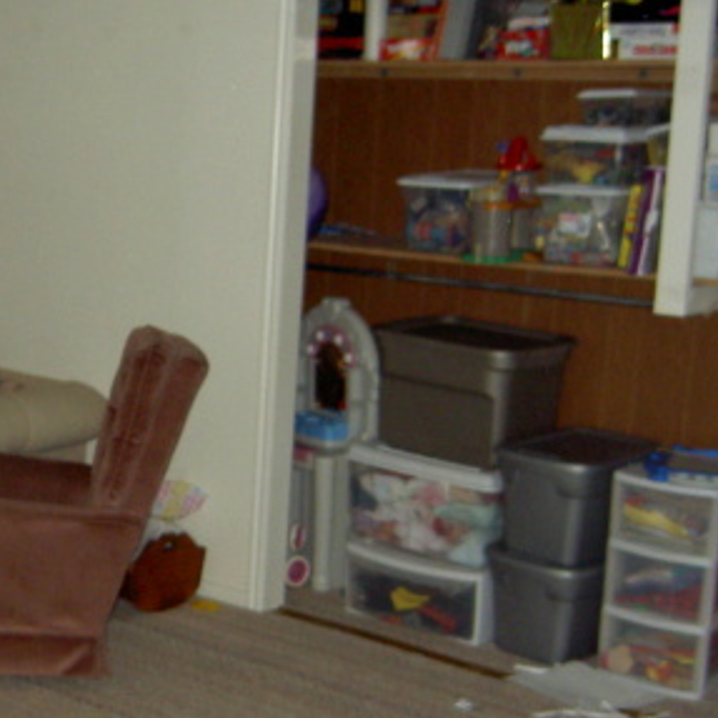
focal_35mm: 67
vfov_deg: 25.6
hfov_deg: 25.1
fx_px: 1572
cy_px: 480
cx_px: 93
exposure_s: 1/60
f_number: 2.8
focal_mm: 5.6
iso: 200
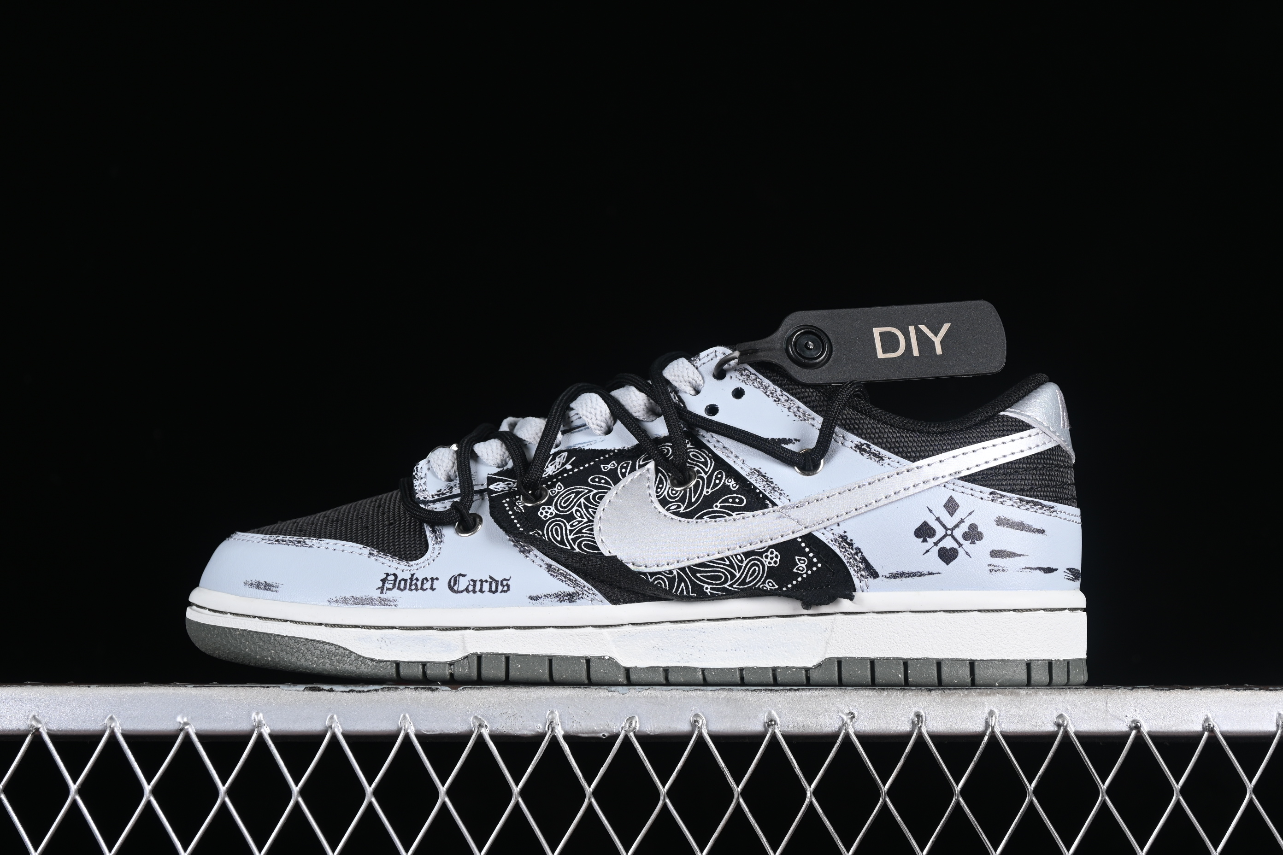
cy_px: 428
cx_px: 642
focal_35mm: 75
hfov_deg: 27.0
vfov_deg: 18.2
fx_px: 2673
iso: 160
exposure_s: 1/60
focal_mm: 50
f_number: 6.3
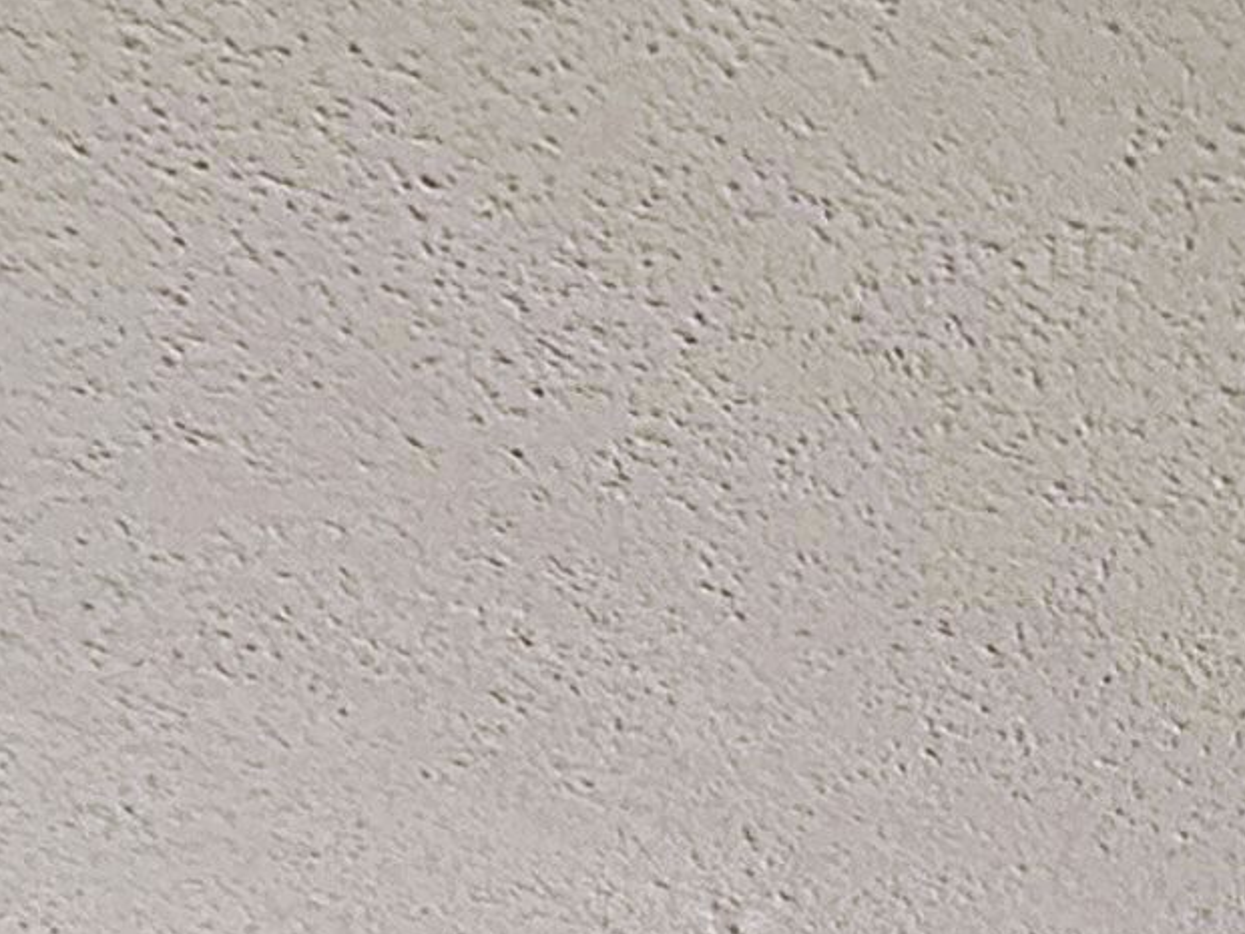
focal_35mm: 91
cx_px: 1438
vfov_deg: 12.1
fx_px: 3273
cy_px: 2422
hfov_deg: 20.3
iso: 250
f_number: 2.2
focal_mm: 2.22
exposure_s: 1/99
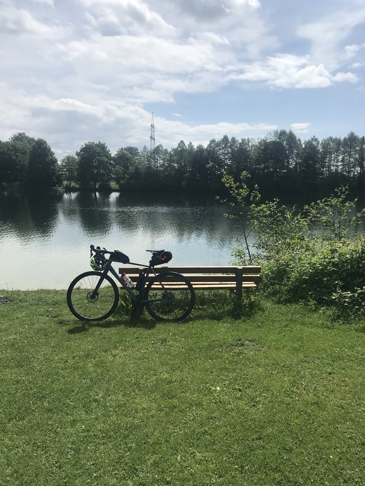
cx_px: 182
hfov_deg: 49.7
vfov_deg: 63.4
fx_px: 394
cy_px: 243
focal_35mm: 28
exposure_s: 1/5650
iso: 20
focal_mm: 3.99
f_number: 1.8
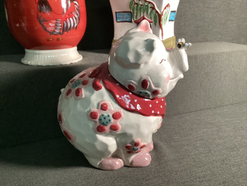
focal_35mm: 31
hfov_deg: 58.3
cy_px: 93
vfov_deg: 45.4
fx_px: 221
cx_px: 124
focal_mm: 3.3
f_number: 2.4
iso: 320
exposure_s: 1/60
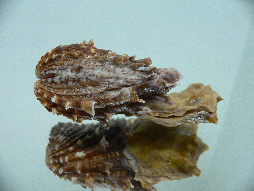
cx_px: 127
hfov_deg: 52.6
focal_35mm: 35
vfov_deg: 40.7
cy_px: 96
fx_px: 257
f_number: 2.8
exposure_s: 1/60
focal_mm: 4.6
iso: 150
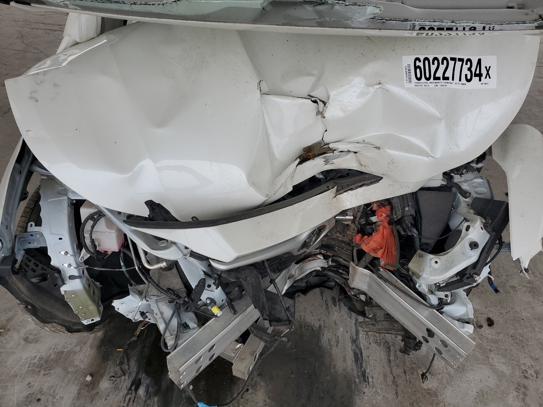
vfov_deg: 53.1
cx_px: 272
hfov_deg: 67.3
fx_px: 408
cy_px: 204
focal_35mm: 26
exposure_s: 1/476
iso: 50
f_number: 1.5
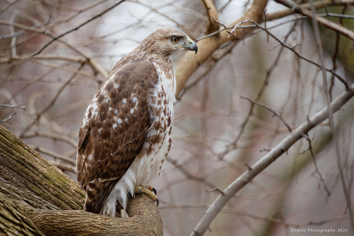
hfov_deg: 5.2
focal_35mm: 400
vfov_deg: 3.4
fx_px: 3935
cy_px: 118
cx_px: 177
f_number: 6.7
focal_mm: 400
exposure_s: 1/500
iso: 1600
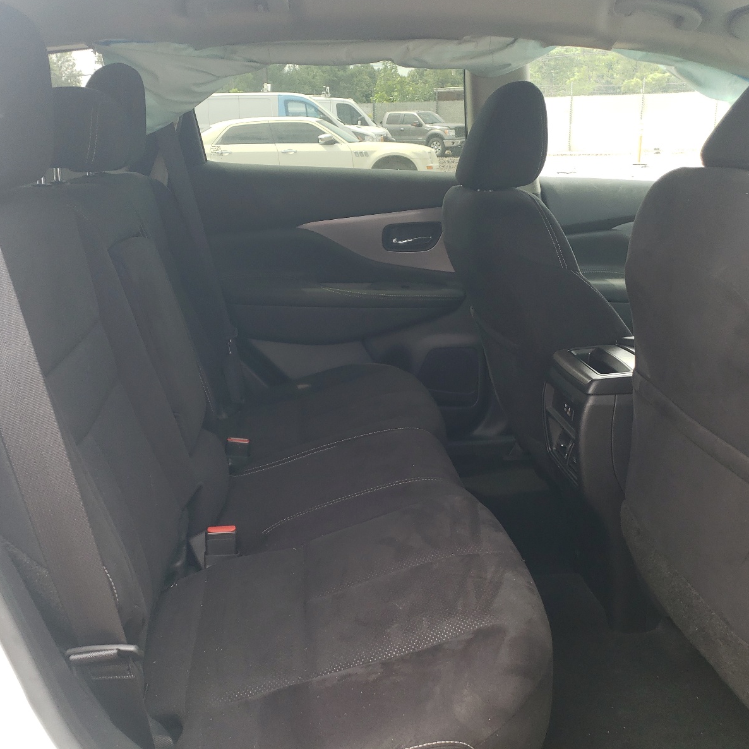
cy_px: 371
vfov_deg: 52.5
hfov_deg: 52.5
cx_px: 381
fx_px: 759
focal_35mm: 31
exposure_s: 1/238
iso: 50
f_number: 1.5
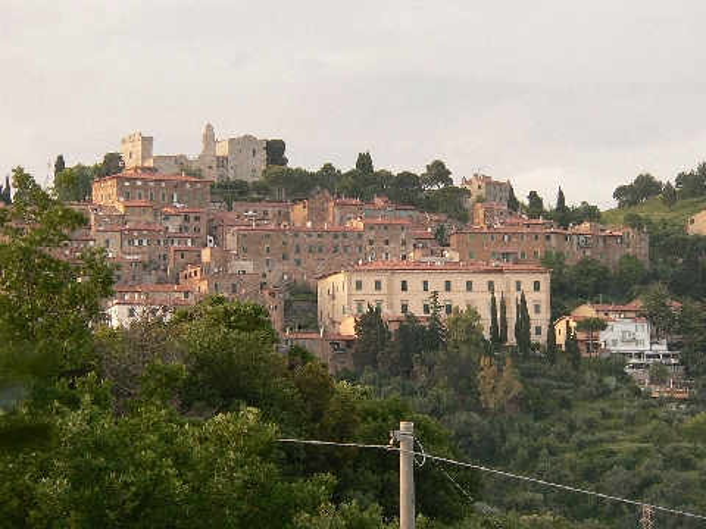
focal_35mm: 250
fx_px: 5099
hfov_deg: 7.9
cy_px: 264
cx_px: 353
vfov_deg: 5.9
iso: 200
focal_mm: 41.7
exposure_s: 1/320
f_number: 4
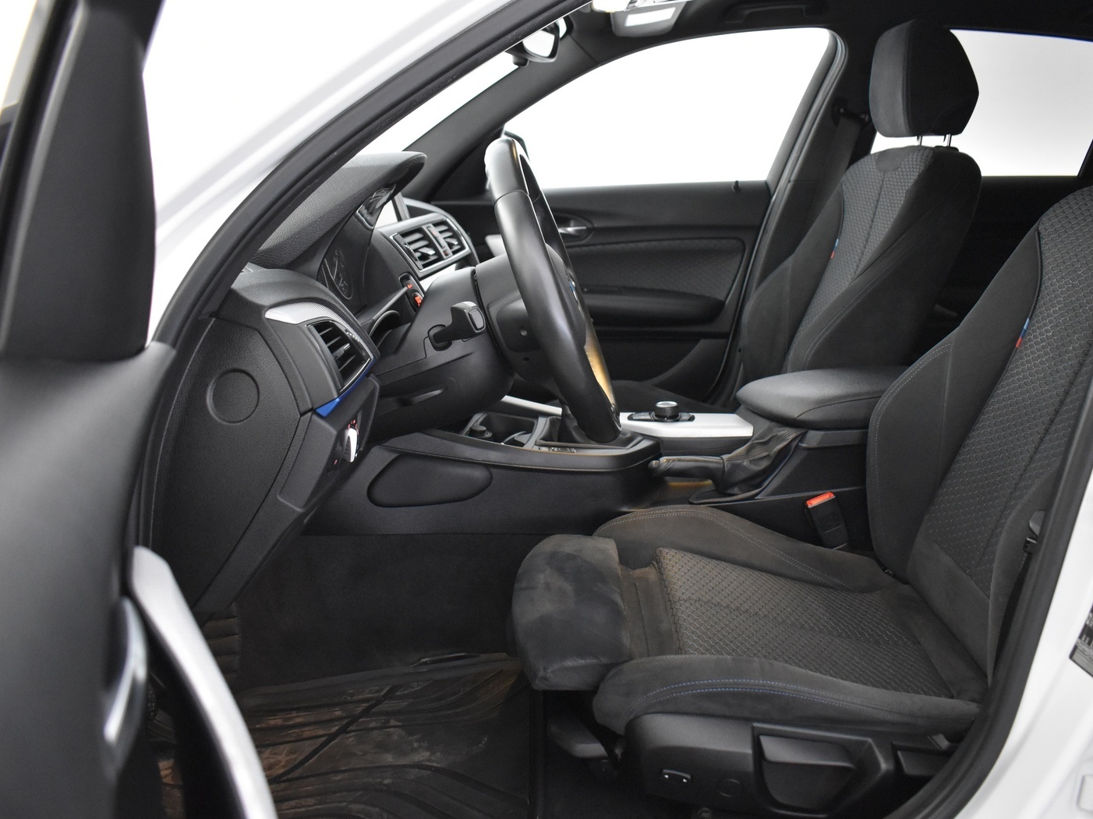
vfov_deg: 46.8
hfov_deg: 59.9
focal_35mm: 30
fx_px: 947
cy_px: 403
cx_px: 571
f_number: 3.5
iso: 3200
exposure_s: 1/20
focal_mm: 18
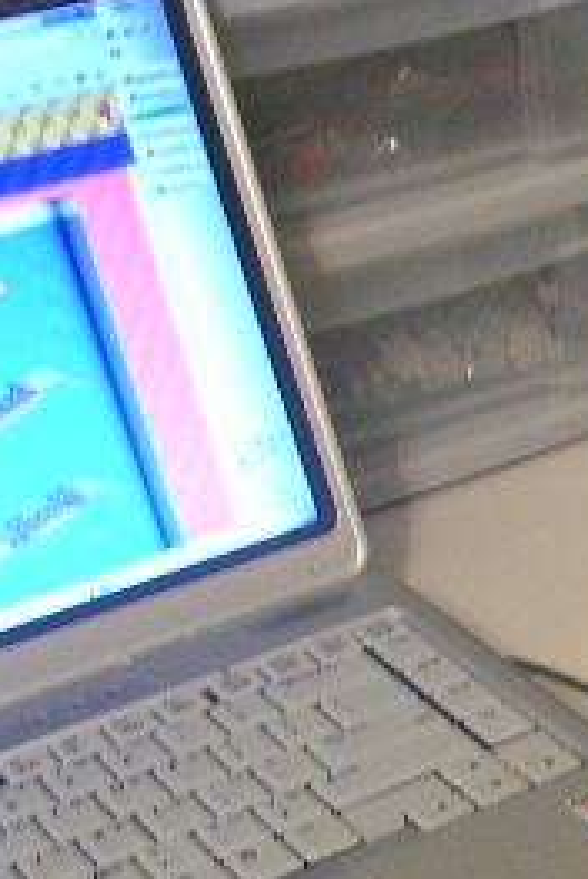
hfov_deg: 12.9
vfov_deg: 20.8
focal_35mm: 96
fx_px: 2346
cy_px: 789
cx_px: 1062
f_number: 2.8
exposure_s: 1/5.6
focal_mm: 5.8
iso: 92
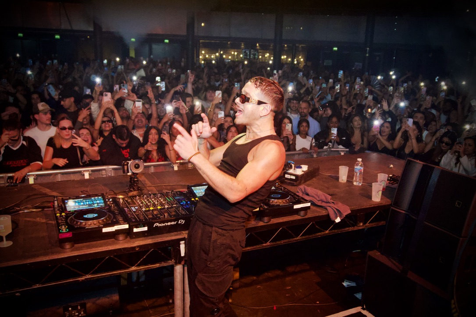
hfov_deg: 61.9
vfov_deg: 43.6
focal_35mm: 30
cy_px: 158
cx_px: 238
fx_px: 397
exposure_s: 1/320
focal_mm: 20
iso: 10000
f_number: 4
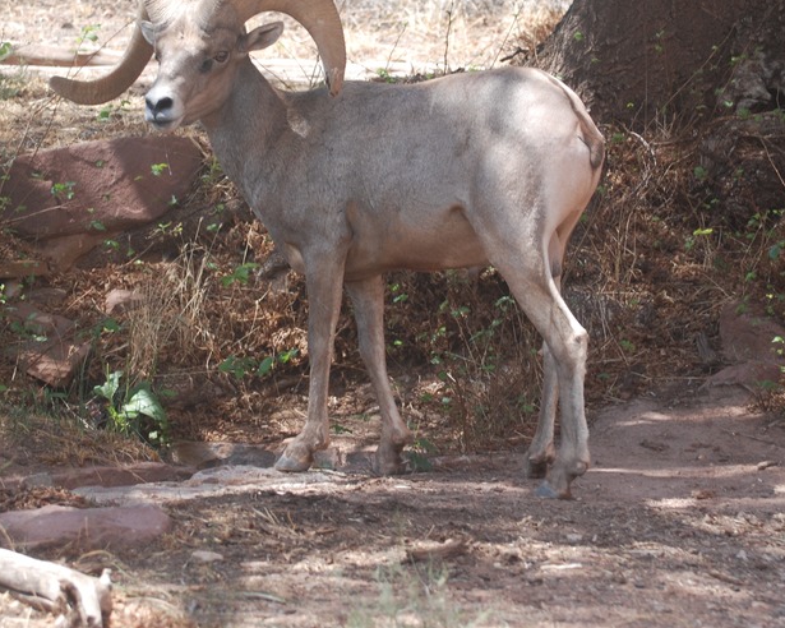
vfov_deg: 7.8
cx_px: 371
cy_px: 220
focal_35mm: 197
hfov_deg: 9.8
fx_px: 4577
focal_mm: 86
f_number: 4.8
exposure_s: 1/250
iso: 200
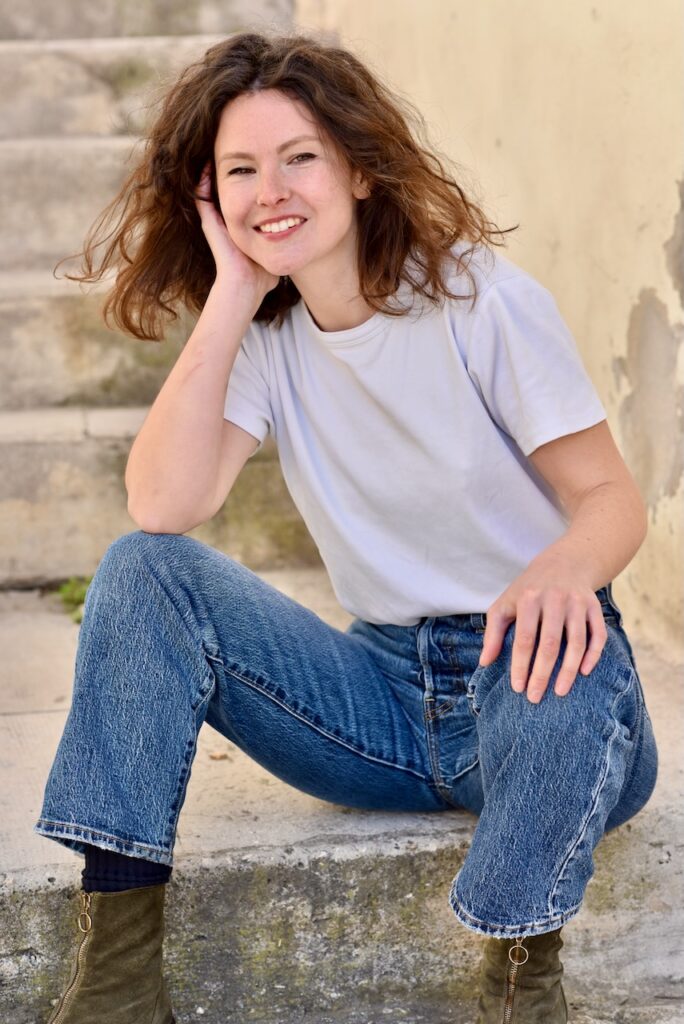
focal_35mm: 85
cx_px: 342
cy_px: 512
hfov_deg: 16.1
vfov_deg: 23.9
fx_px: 2419
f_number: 5
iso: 400
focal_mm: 85
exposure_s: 1/800
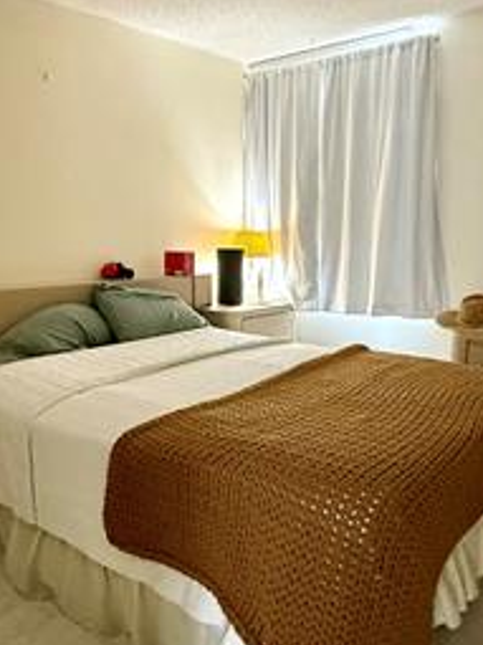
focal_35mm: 33
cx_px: 202
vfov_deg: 55.4
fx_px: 614
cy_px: 311
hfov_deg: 42.8
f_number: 2.2
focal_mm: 2.22
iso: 640
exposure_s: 1/60
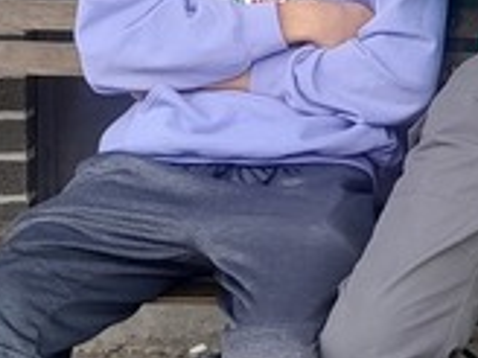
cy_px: -102
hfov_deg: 11.4
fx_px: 2334
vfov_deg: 8.7
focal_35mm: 169
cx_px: 606
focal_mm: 4
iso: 40
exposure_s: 1/60
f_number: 1.8
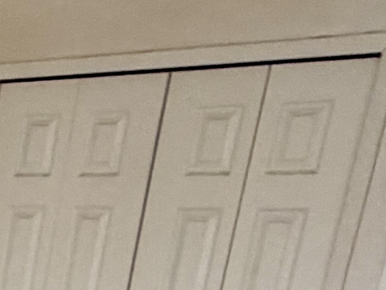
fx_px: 1238
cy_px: 641
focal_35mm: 111
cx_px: -572
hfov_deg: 12.9
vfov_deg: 11.5
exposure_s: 1/121
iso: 250
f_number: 2.2
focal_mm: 2.22
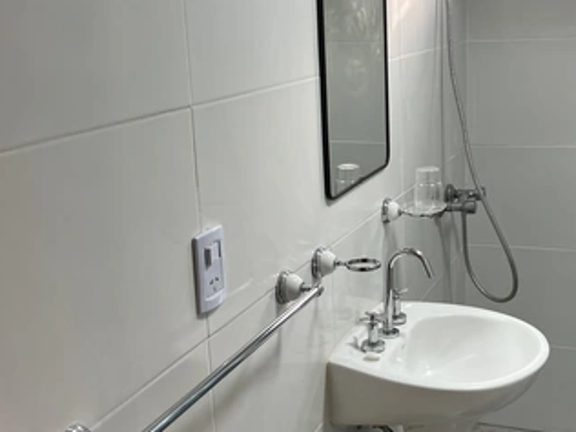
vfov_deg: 36.8
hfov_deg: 47.6
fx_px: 649
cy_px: 195
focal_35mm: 39
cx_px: 348
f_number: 1.8
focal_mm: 3.99
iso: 50
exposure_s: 1/100
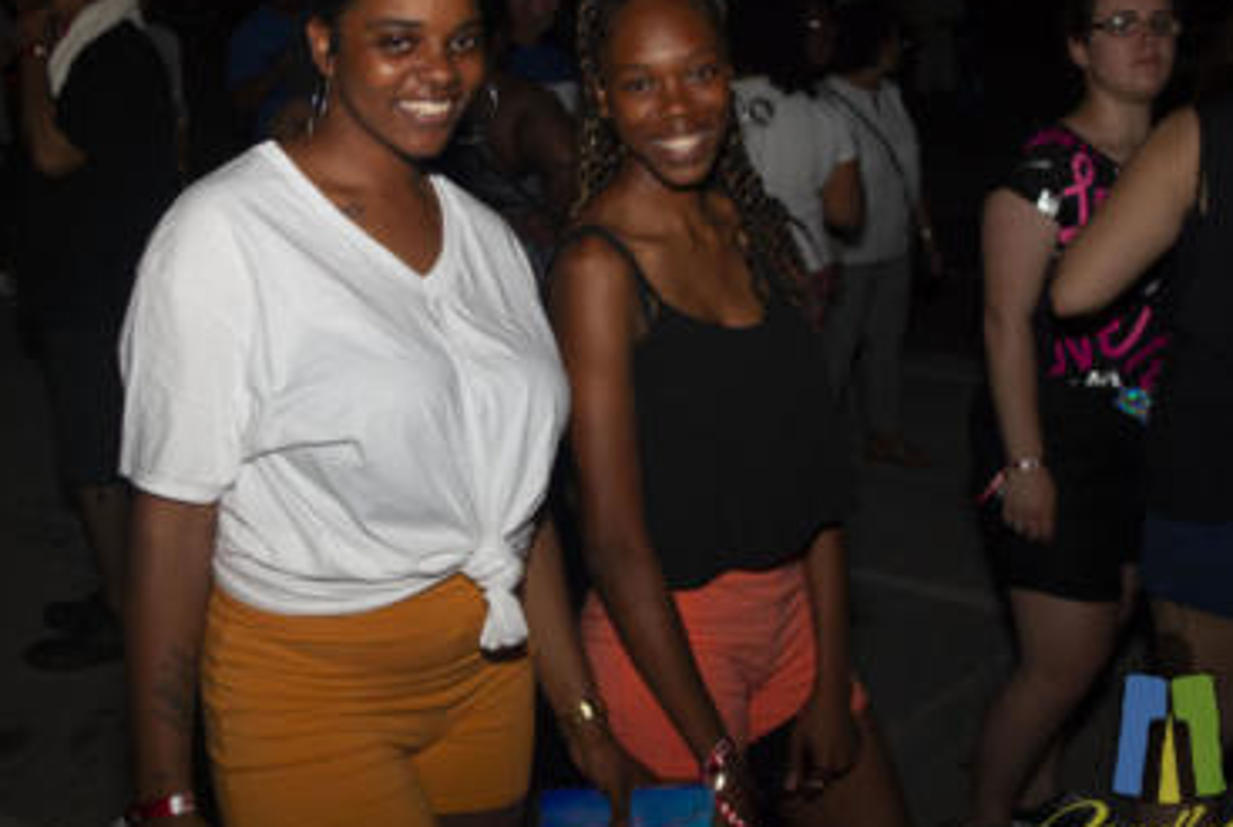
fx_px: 1681
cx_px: 507
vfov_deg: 27.6
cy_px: 331
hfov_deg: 40.1
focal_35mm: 49
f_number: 4
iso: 200
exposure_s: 1/60
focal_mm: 24
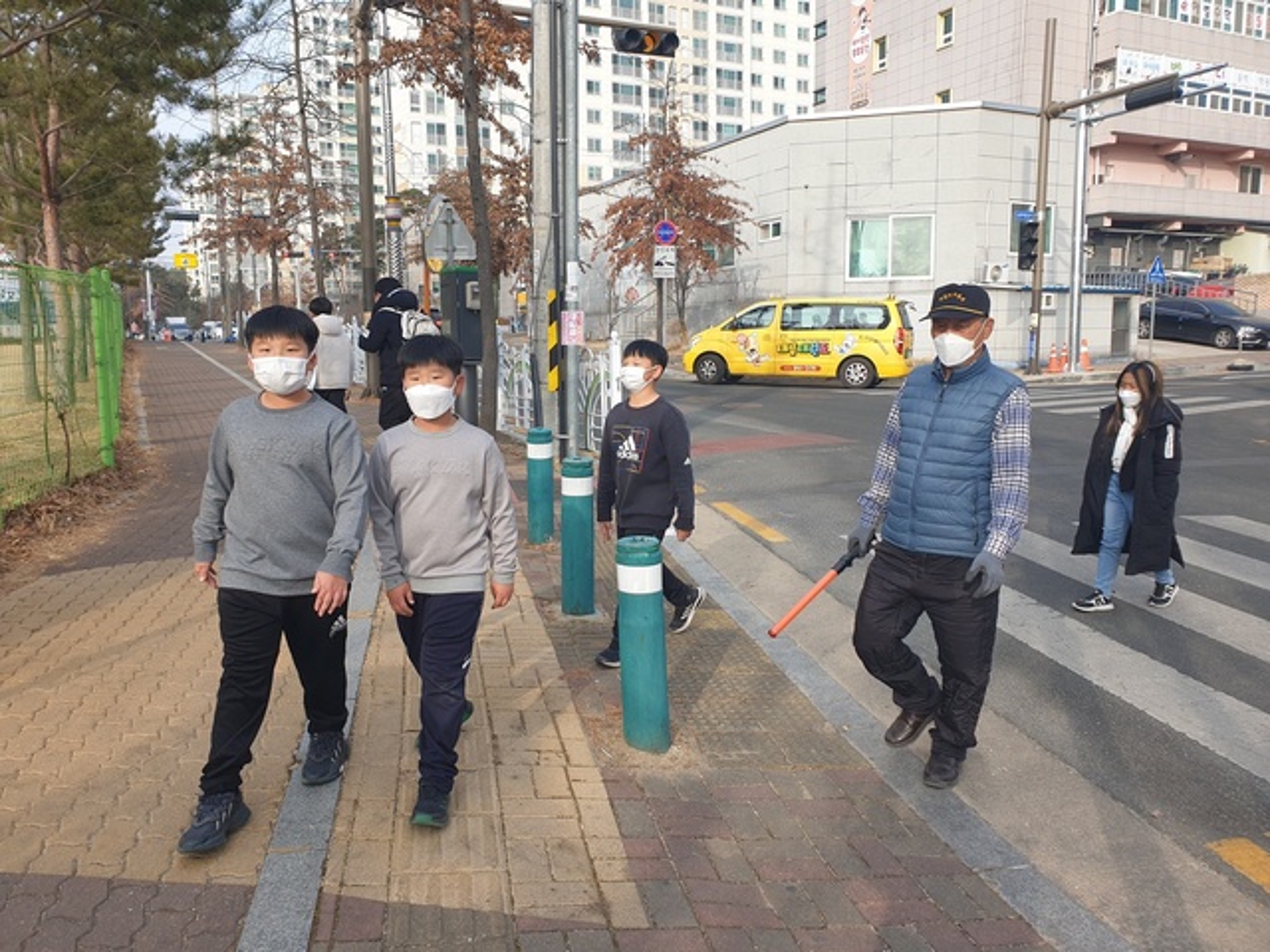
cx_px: 635
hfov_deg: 67.3
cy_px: 476
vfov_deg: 53.1
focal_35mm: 26
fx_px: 954
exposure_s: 1/619
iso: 50
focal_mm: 4.3
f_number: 2.4
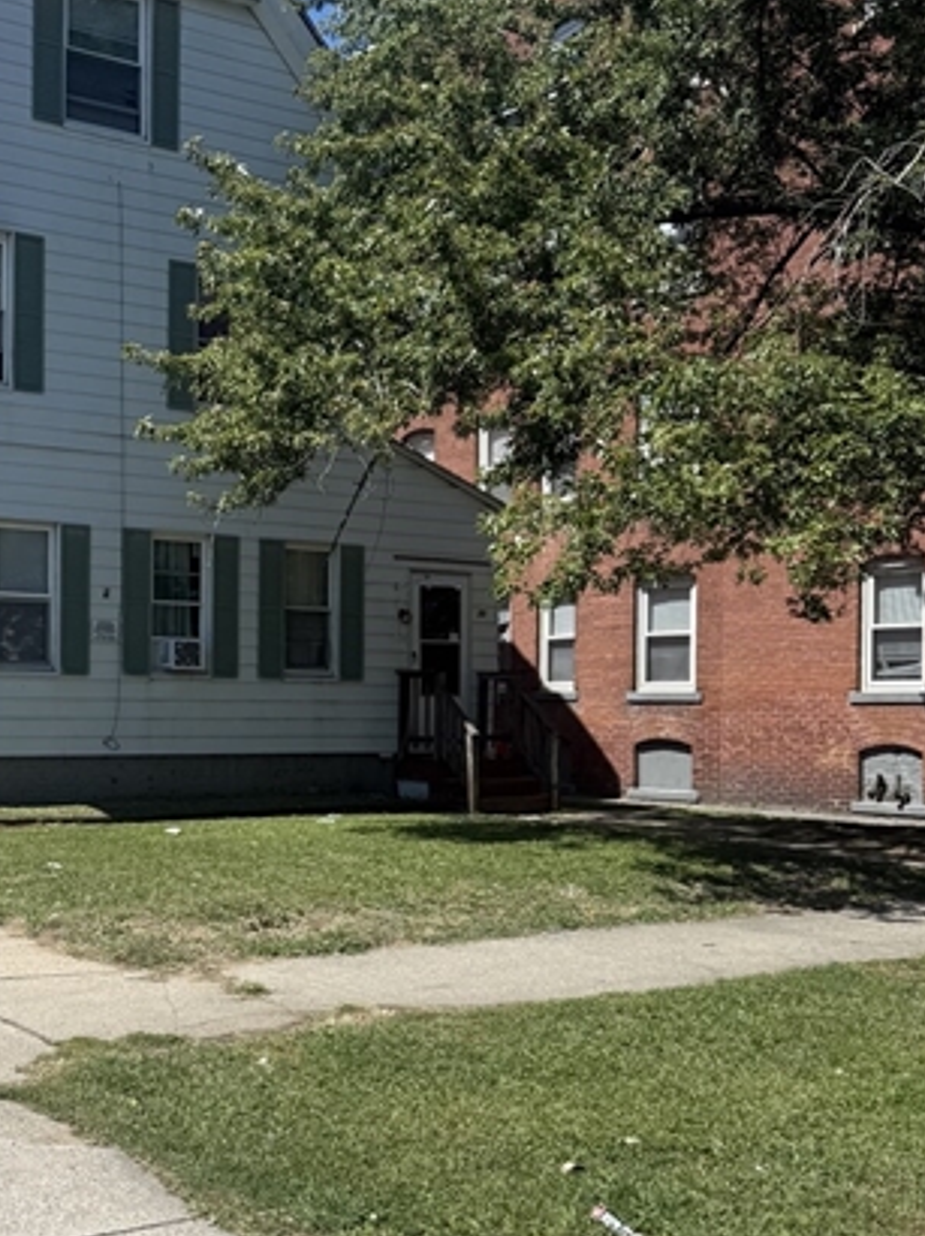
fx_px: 1605
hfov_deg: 30.9
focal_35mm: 45
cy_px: 705
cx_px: 124
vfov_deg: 42.0
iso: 80
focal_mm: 6.76
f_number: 1.78
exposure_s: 1/4405
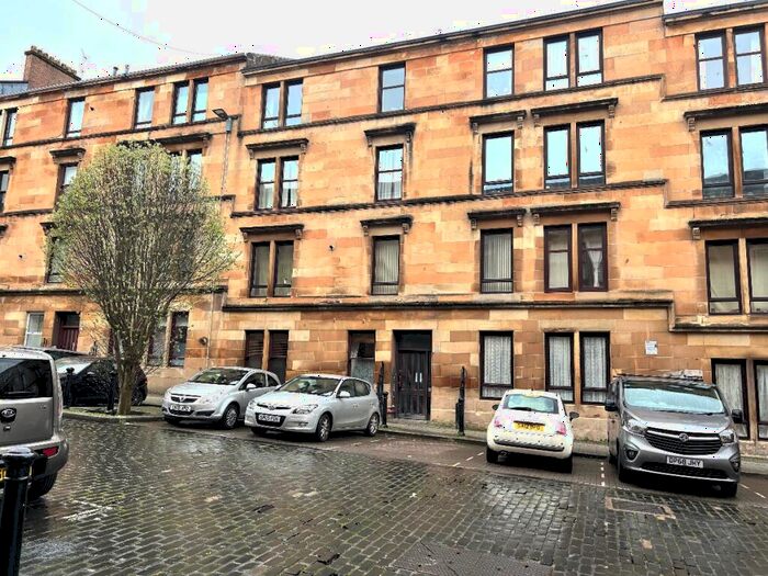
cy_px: 288
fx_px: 577
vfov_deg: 53.1
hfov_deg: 67.3
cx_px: 384
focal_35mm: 26
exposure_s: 1/184
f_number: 1.5
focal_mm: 5.7
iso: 40
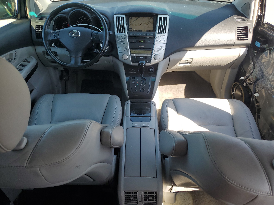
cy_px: 102
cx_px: 137
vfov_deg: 53.1
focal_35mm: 26
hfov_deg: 67.3
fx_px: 206
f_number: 1.5
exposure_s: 1/500
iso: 50
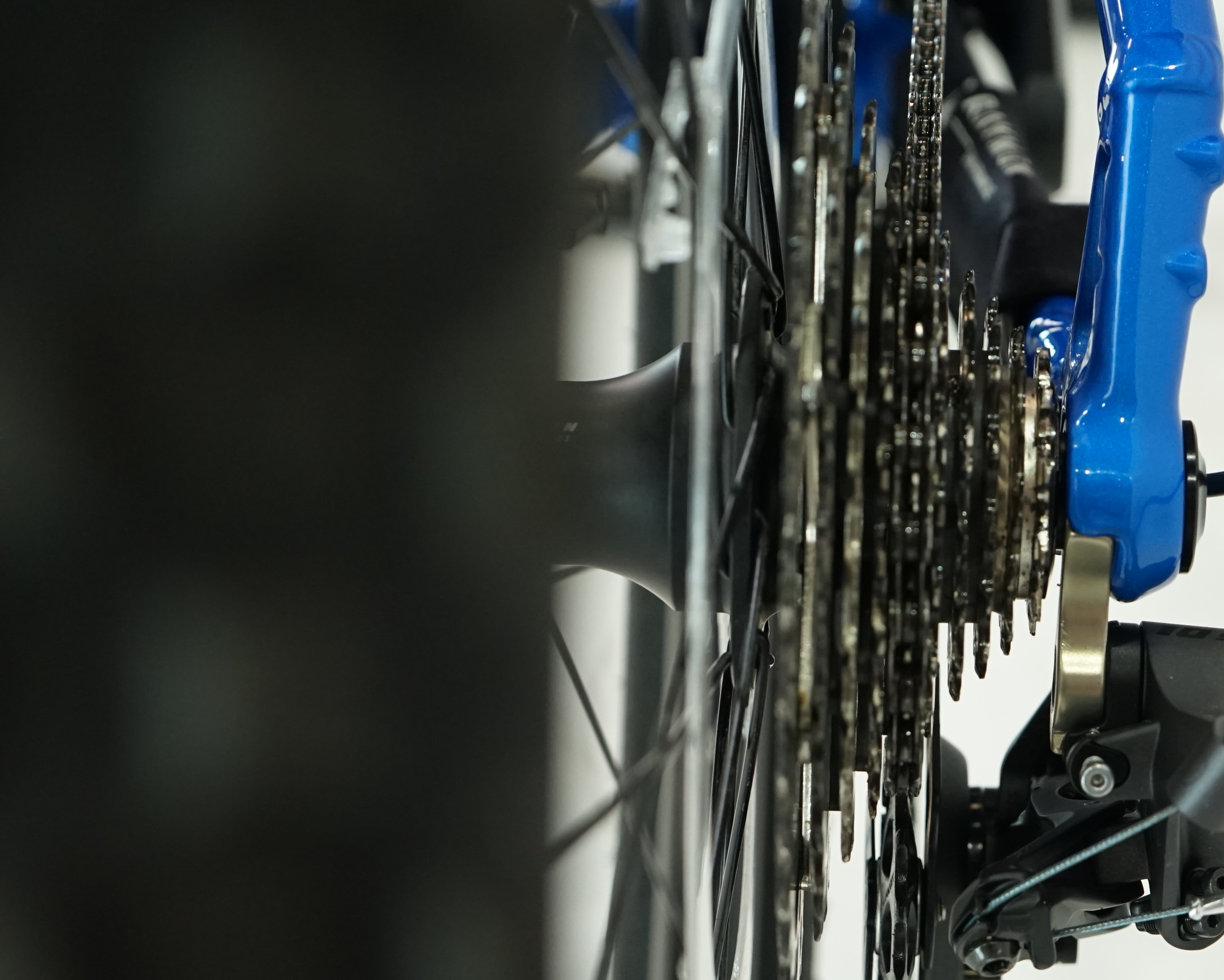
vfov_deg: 19.1
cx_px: 969
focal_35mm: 80
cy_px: 729
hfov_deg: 23.5
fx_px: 2898
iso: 1600
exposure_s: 1/200
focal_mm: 47
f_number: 5.6
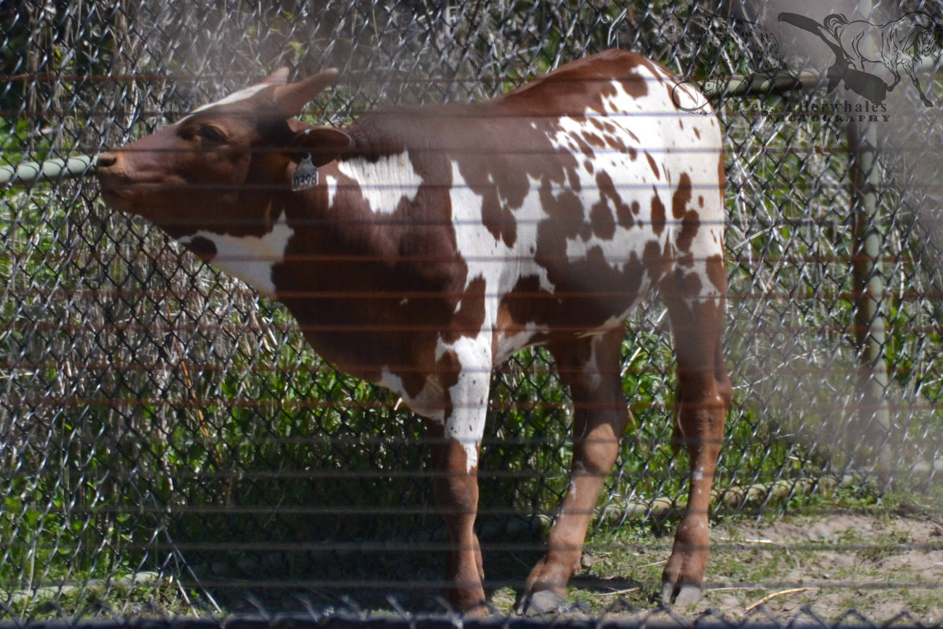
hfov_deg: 4.6
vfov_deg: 3.1
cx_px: 472
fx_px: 11788
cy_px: 314
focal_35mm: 450
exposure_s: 1/1600
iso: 400
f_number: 5.6
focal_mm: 300
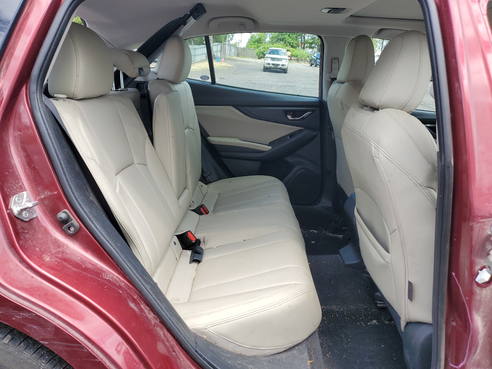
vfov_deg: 53.1
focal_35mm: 26
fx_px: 370
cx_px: 246
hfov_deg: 67.3
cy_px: 184
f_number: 1.5
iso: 50
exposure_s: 1/667
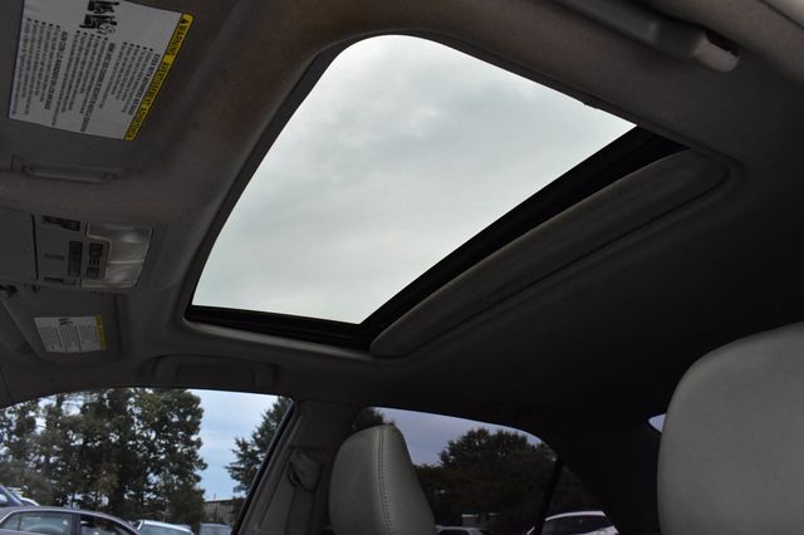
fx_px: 603
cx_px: 402
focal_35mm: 27
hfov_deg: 67.4
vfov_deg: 47.9
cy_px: 268
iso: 2500
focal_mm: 18
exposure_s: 1/320
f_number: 10
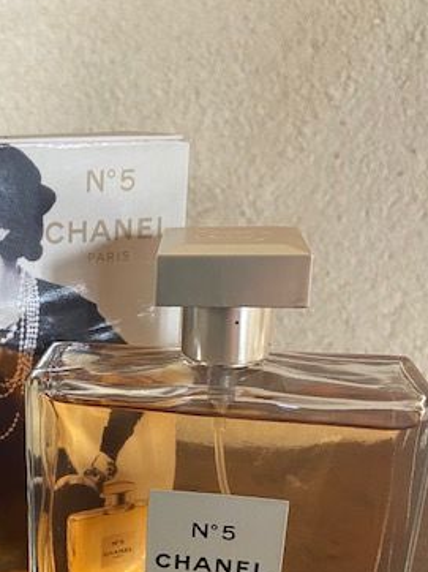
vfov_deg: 40.1
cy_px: 430
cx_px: 74
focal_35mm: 46
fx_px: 759
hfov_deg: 30.6
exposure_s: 1/50
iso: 320
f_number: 1.8
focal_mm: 4.25
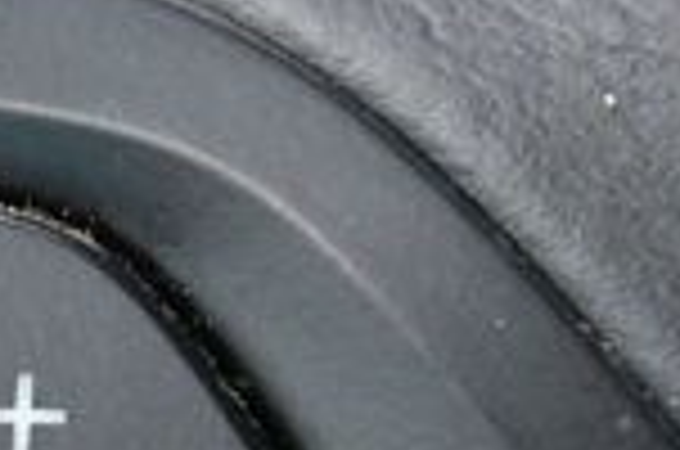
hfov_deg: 5.0
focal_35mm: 408
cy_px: 482
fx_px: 7690
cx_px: -419
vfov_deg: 3.4
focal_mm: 40
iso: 500
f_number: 5.6
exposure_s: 1/60
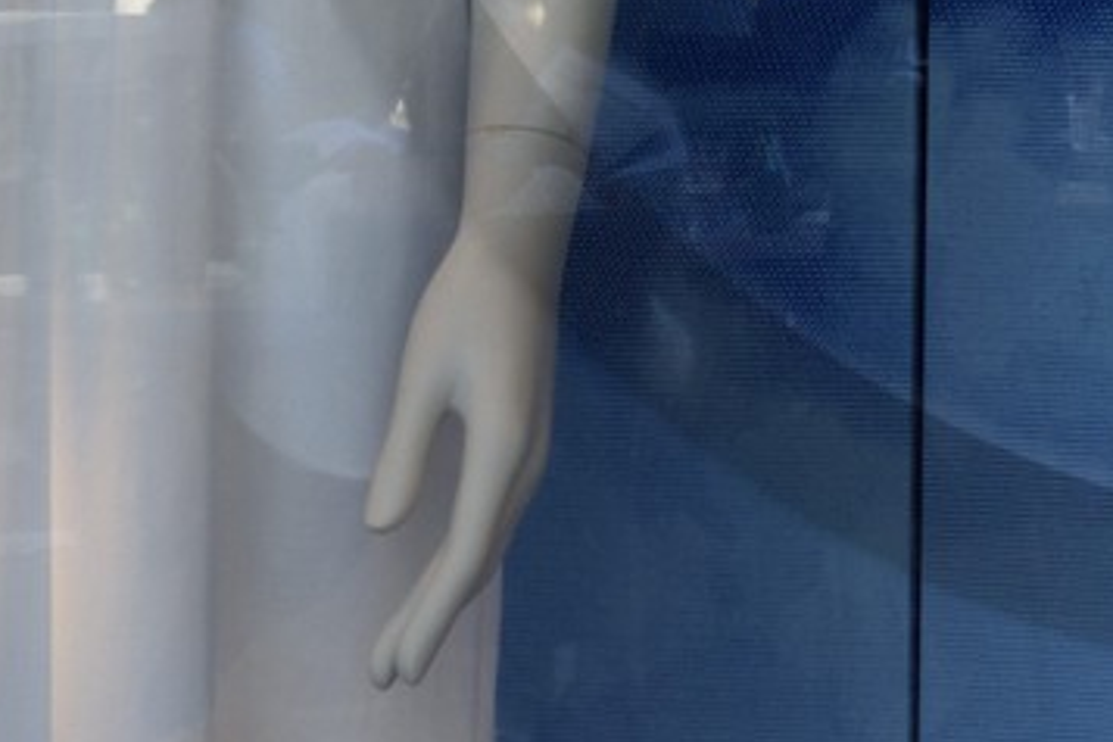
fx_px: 8038
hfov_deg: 7.8
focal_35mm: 260
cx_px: 1453
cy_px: -608
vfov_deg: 5.2
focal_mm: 58
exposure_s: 1/60
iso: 200
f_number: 11
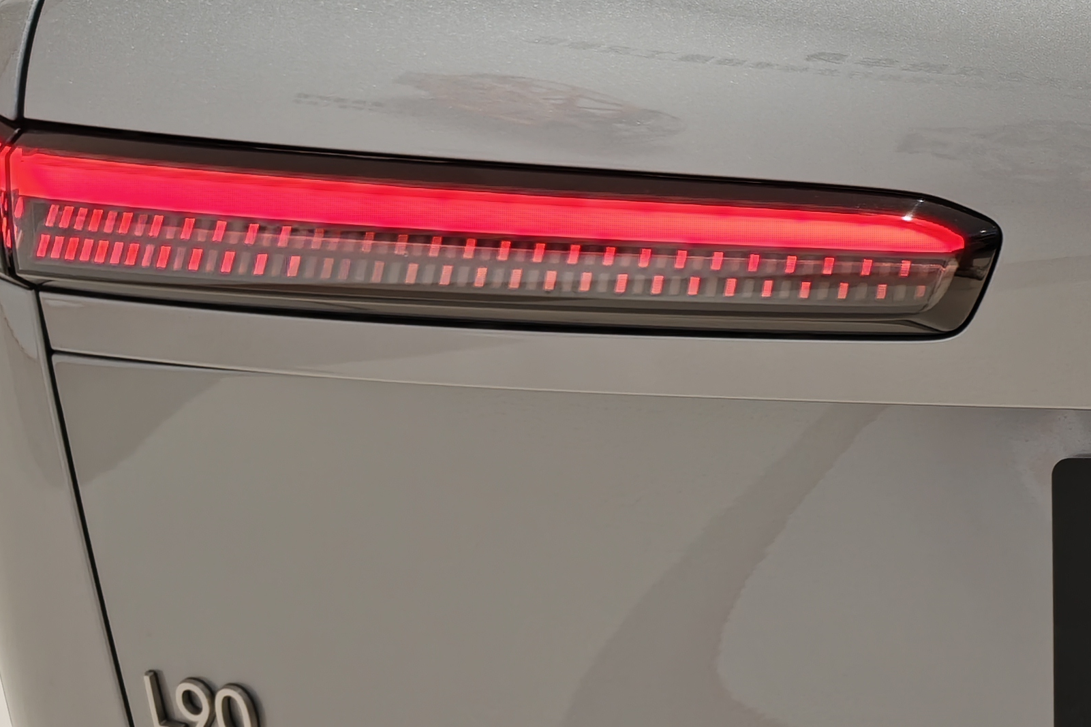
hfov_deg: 19.4
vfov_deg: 15.5
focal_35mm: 88
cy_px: 350
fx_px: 2666
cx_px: 1758
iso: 320
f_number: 1.8
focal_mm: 8.67
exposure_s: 1/100
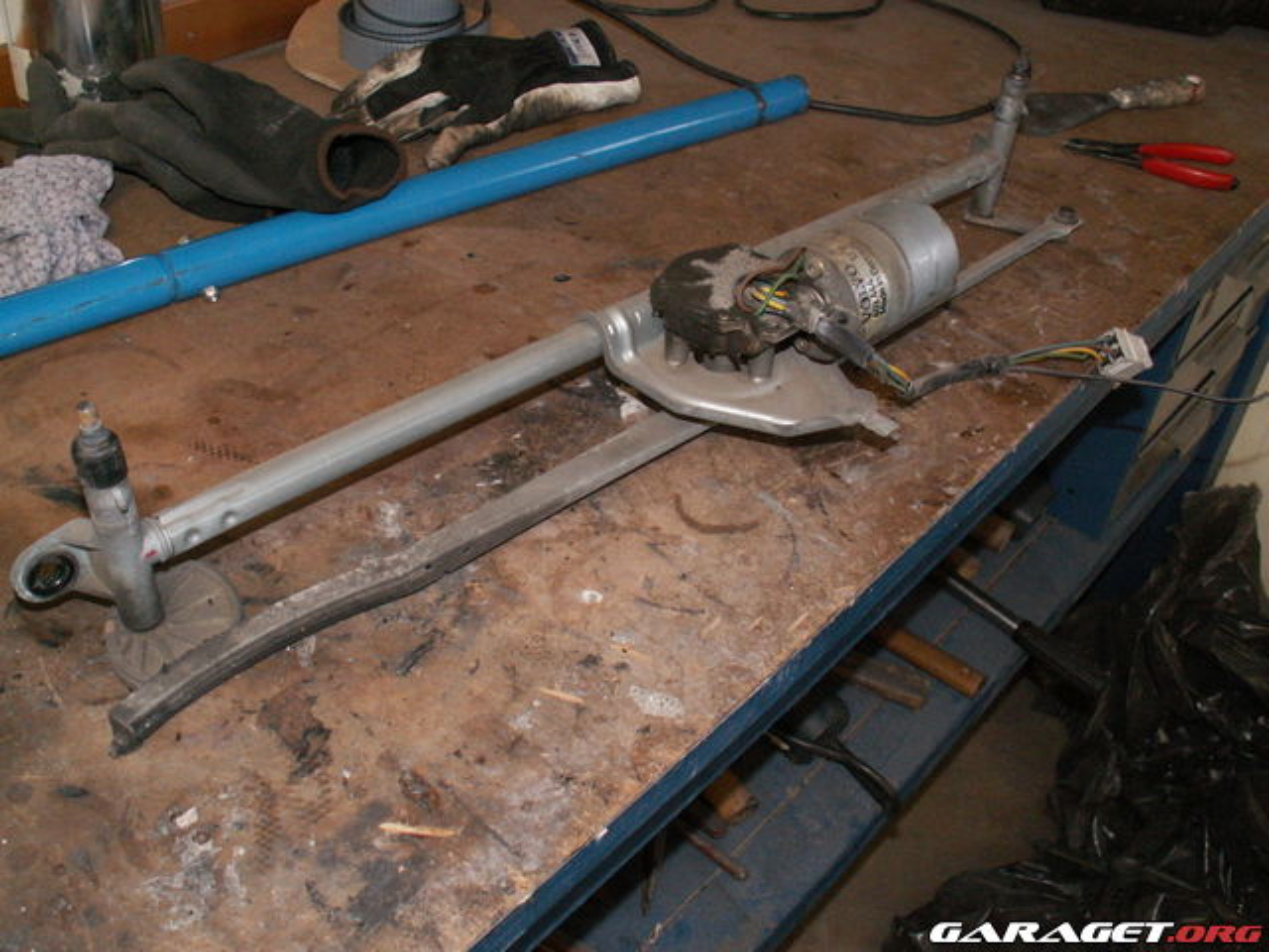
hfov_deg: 52.6
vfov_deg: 40.7
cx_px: 634
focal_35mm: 35
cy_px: 476
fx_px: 1283
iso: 160
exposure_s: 1/40
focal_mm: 5.86
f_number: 2.8
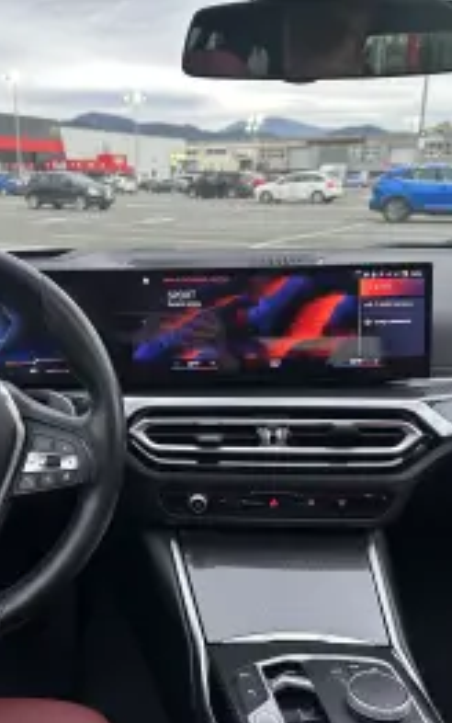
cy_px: 370
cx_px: 149
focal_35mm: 35
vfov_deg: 55.3
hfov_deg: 35.9
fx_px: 689
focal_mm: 6.86
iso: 200
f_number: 1.78
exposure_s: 1/61
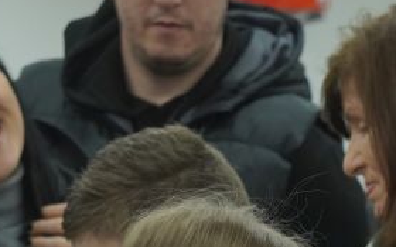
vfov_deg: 4.7
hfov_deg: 7.8
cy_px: 615
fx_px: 2914
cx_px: 266
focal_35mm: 270
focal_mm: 50
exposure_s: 1/200
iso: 1000
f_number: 4
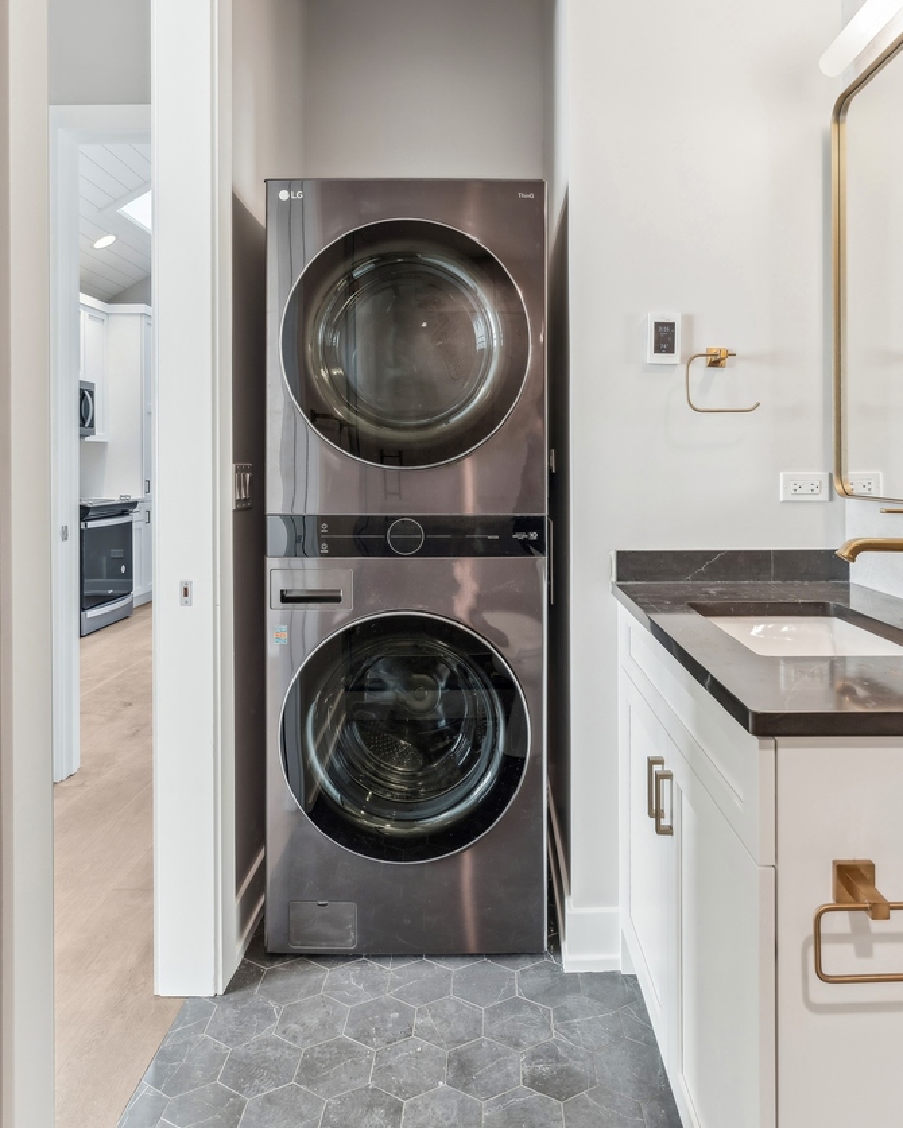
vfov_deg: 72.1
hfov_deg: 60.9
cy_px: 476
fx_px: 768
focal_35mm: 23
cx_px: 476
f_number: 7.1
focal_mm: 19
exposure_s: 1/15
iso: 320
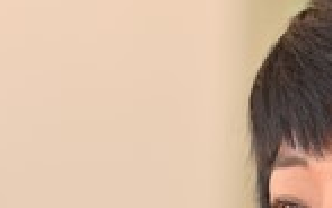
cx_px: 297
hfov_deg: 5.5
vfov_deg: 3.4
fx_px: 3458
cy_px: 588
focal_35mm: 382
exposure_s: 1/80
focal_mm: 85
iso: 125
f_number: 2.8
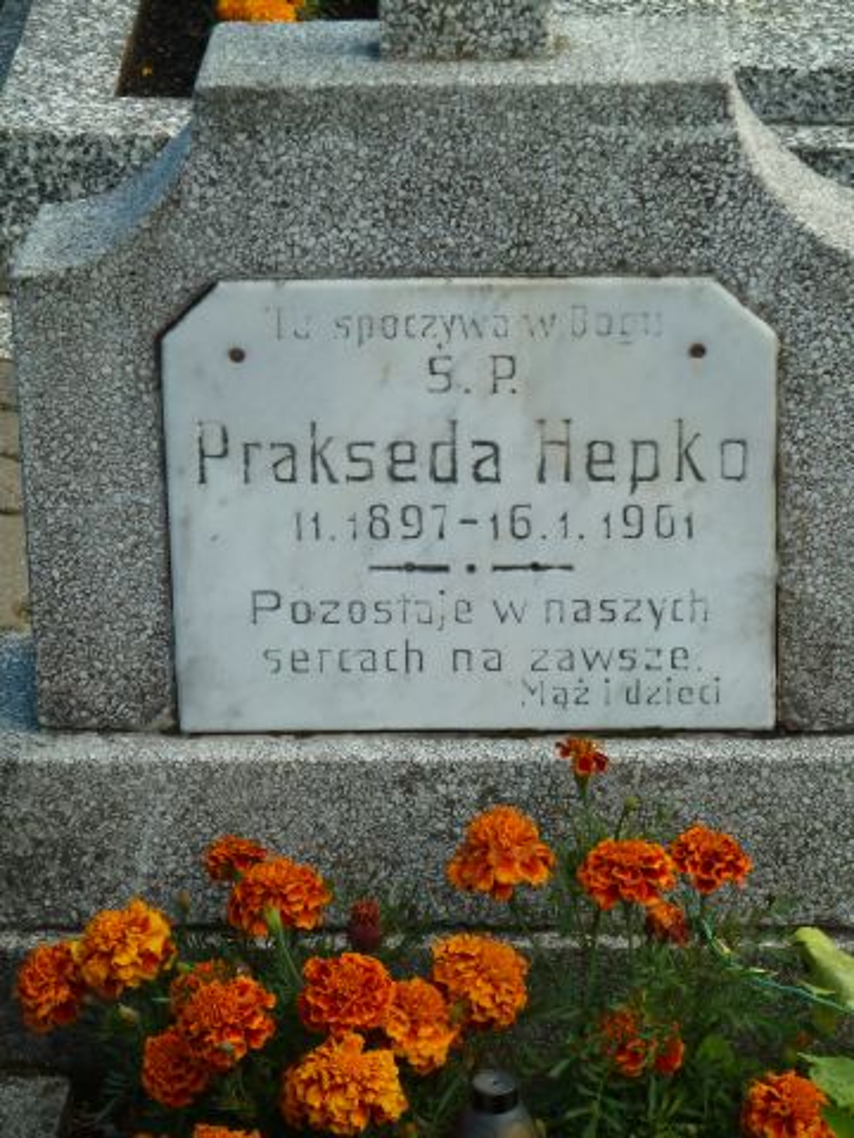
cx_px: 427
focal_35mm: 128
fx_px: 4210
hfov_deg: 11.6
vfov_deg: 15.4
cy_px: 569
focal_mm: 21
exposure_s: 1/400
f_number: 4.4
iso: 160
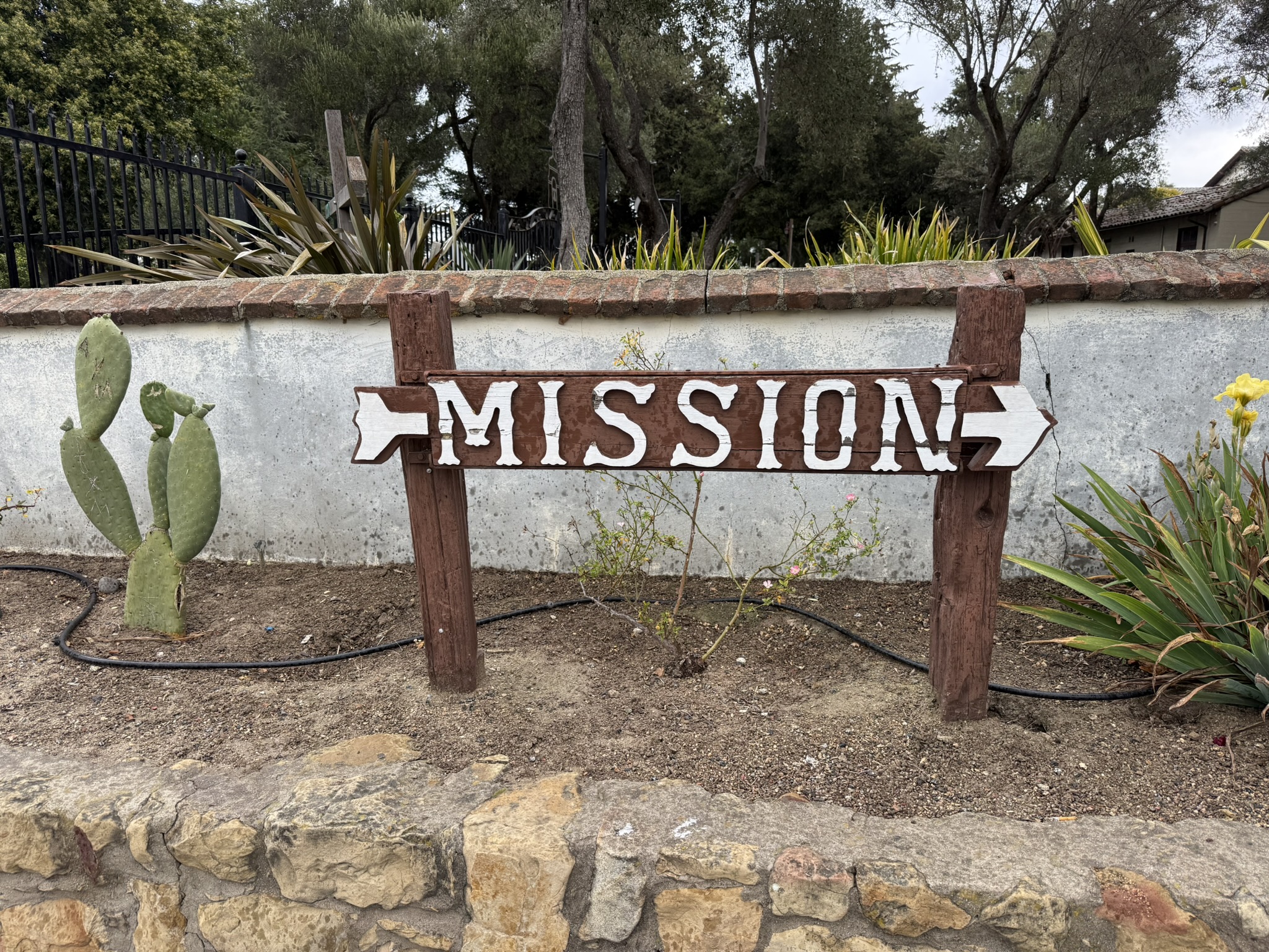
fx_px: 880
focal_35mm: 24
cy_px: 476
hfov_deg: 71.6
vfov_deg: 56.8
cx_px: 634
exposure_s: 1/209
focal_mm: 6.76
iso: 100
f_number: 1.78
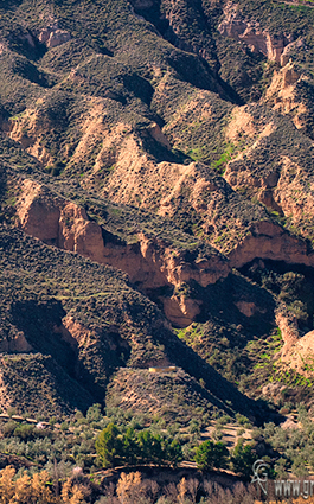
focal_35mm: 324
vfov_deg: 6.5
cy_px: 120
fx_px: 4444
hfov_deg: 4.0
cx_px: -165
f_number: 14
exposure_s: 1/320
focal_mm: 135
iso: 500
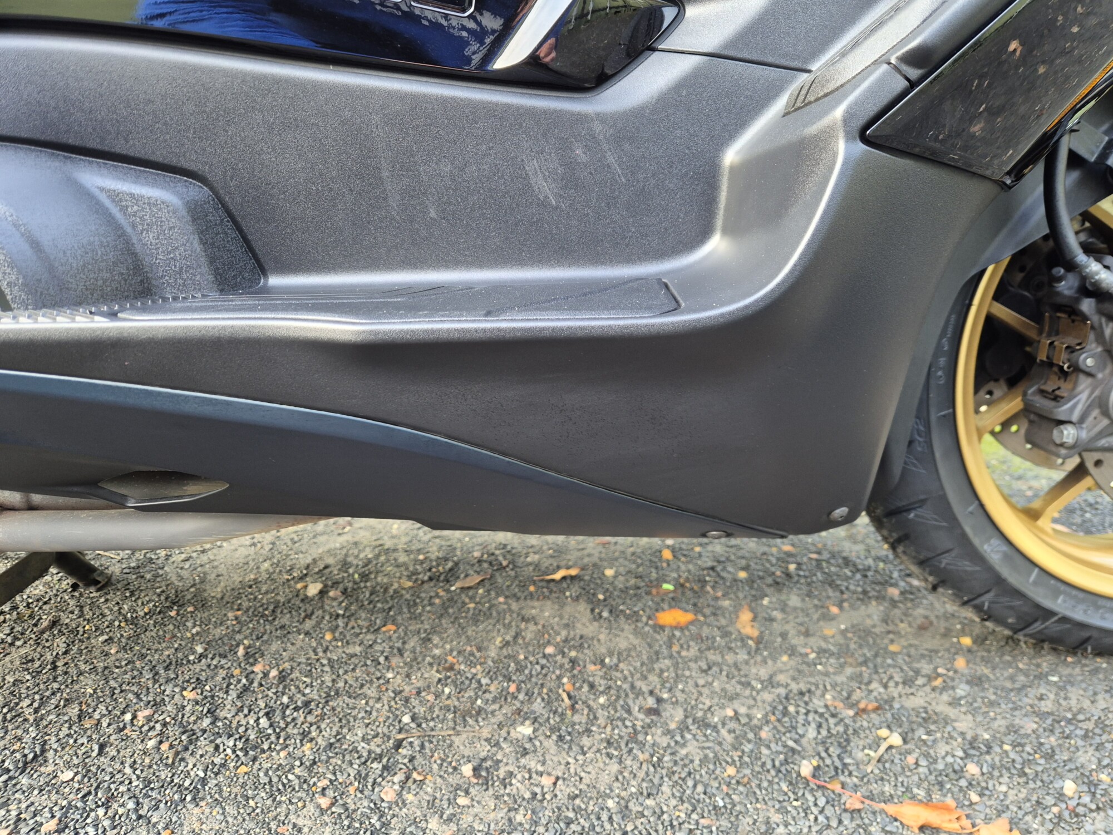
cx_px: 556
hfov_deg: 73.9
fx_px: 740
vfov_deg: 58.9
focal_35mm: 23
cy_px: 418
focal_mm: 5.4
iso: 320
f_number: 1.8
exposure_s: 1/100
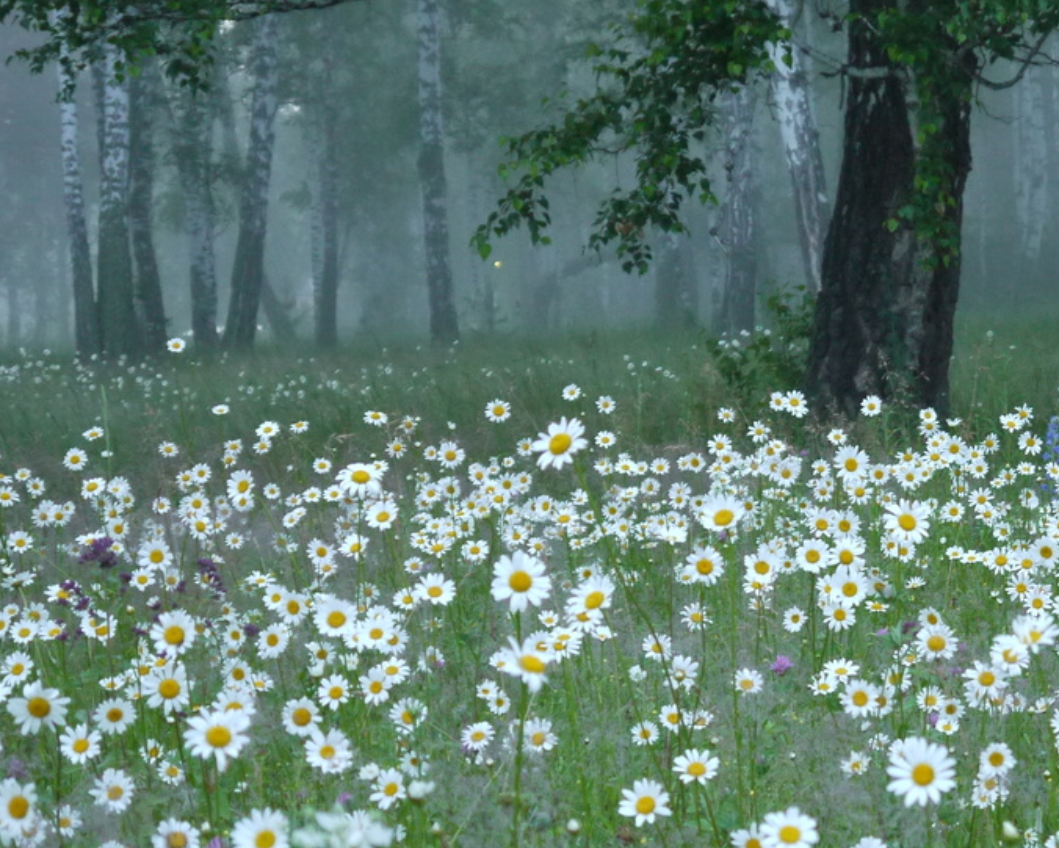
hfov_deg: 18.5
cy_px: 401
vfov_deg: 15.2
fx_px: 3166
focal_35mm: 101
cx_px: 1057
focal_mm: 25
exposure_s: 1/40
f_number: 4.6
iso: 800
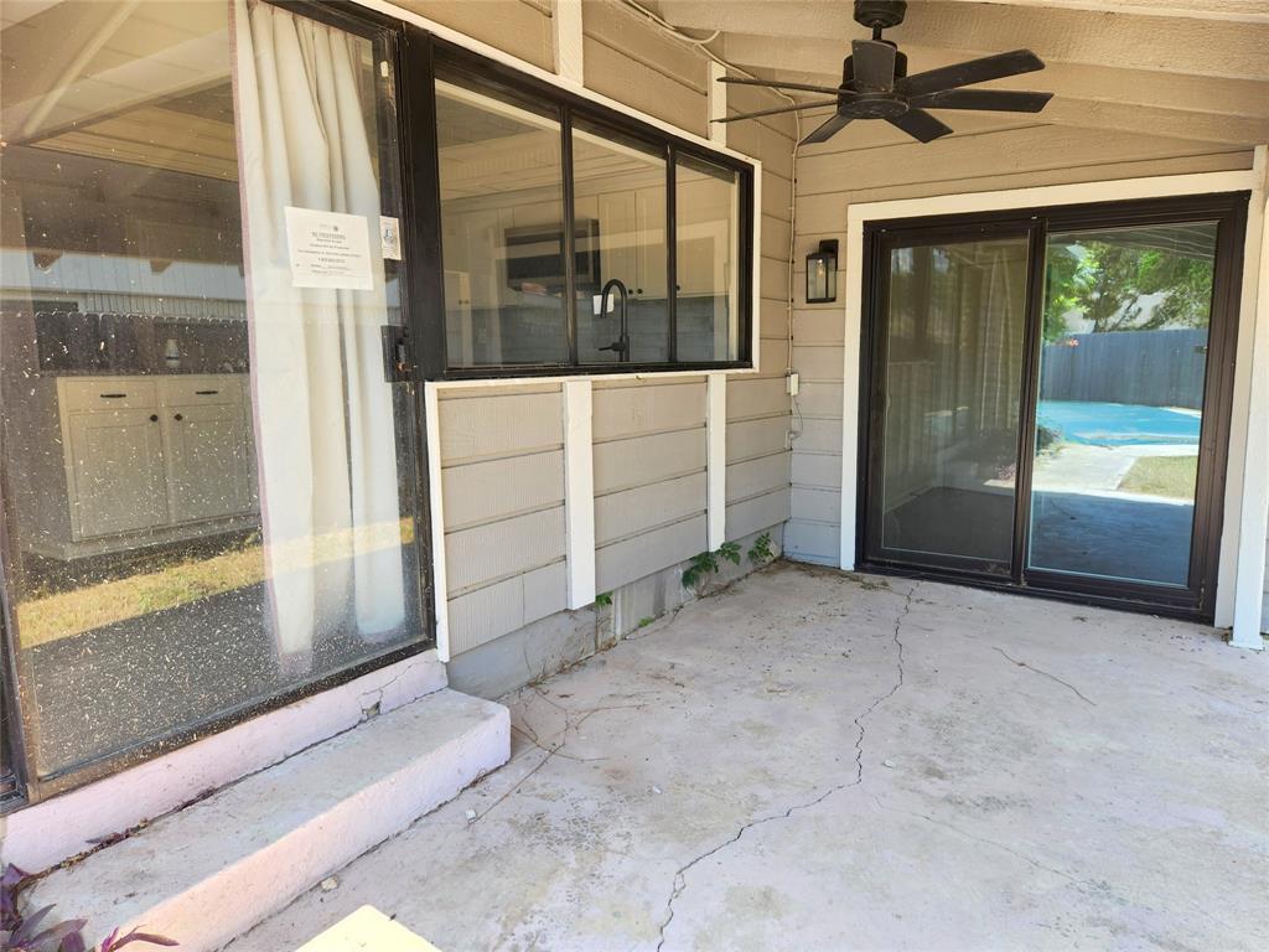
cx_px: 634
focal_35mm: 23
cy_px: 476
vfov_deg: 58.9
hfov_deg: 73.9
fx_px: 843
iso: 32
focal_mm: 5.4
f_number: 1.8
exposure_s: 1/180
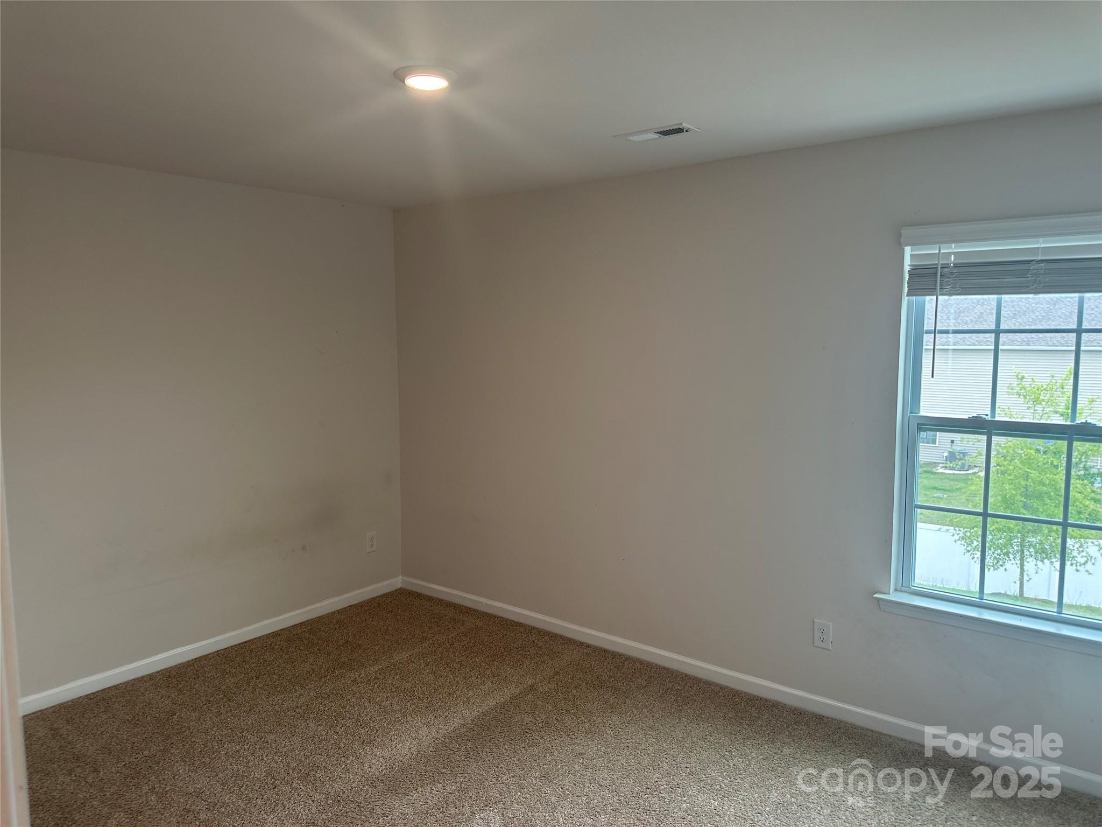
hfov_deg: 71.6
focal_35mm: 24
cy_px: 414
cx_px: 551
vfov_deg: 56.8
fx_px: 764
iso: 125
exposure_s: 1/120
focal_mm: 6.86
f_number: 1.78
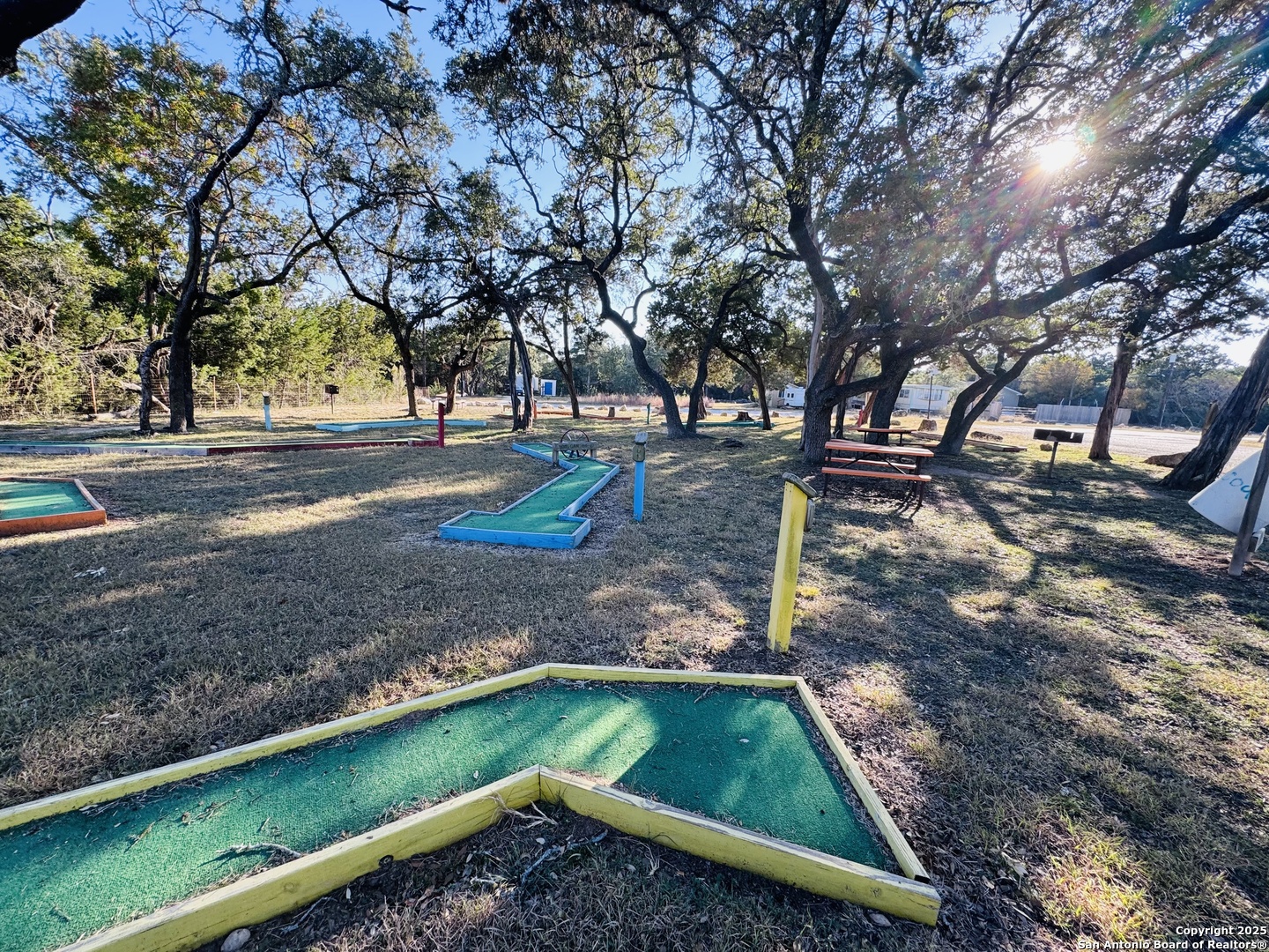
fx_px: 513
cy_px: 476
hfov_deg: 102.1
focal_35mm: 14
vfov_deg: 85.7
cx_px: 634
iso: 40
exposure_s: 1/164
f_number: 2.2
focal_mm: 2.22
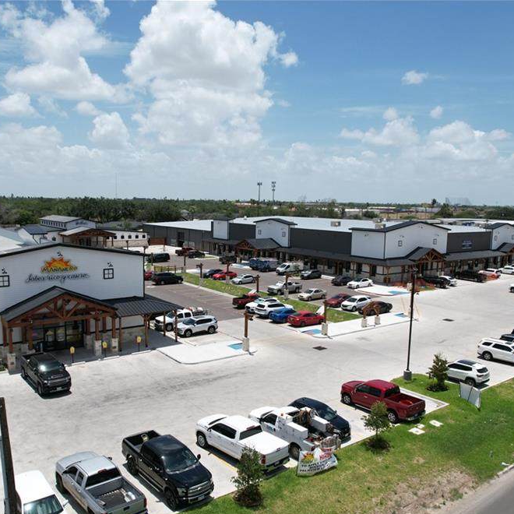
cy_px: 265
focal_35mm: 29
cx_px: 251
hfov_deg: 55.6
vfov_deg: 55.6
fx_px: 487
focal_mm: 8.38
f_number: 2.8
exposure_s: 1/2500
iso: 110
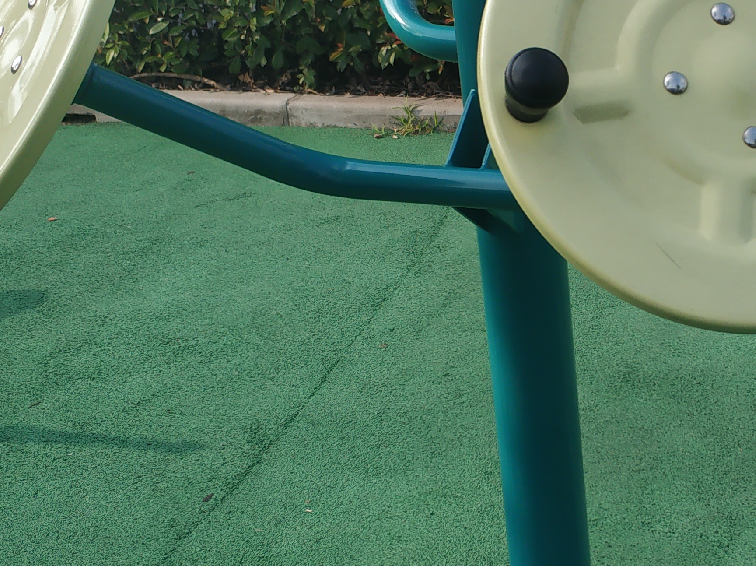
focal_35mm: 63
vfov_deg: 23.2
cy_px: 223
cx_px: 607
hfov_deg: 30.0
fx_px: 1375
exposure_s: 1/931
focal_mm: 3.82
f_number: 1.8
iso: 100
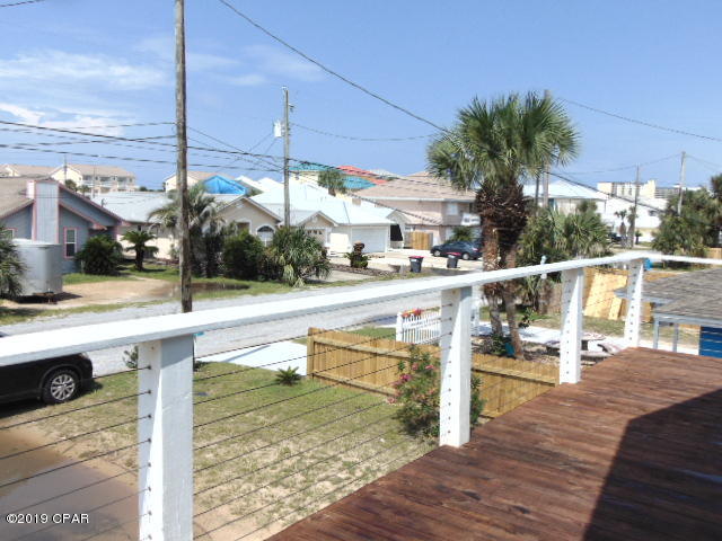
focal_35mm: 33
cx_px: 361
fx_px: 688
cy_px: 270
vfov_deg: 42.9
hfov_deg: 55.4
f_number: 8.2
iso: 80
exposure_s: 1/320
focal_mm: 5.8
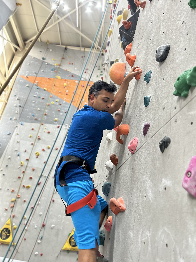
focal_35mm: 26
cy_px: 131
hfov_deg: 53.1
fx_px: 196
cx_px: 98
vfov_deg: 67.3
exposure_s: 1/100
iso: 100
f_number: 1.5
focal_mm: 5.7
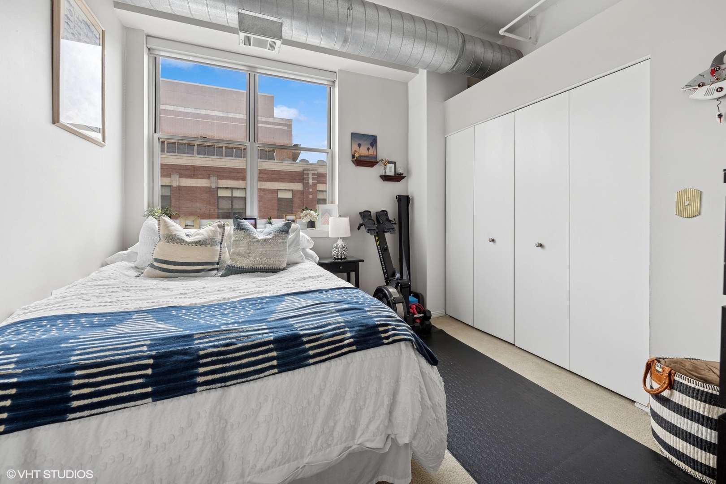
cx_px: 363
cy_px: 242
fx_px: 282
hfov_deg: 104.3
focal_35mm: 14
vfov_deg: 81.2
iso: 250
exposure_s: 1/100
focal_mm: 14
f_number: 8
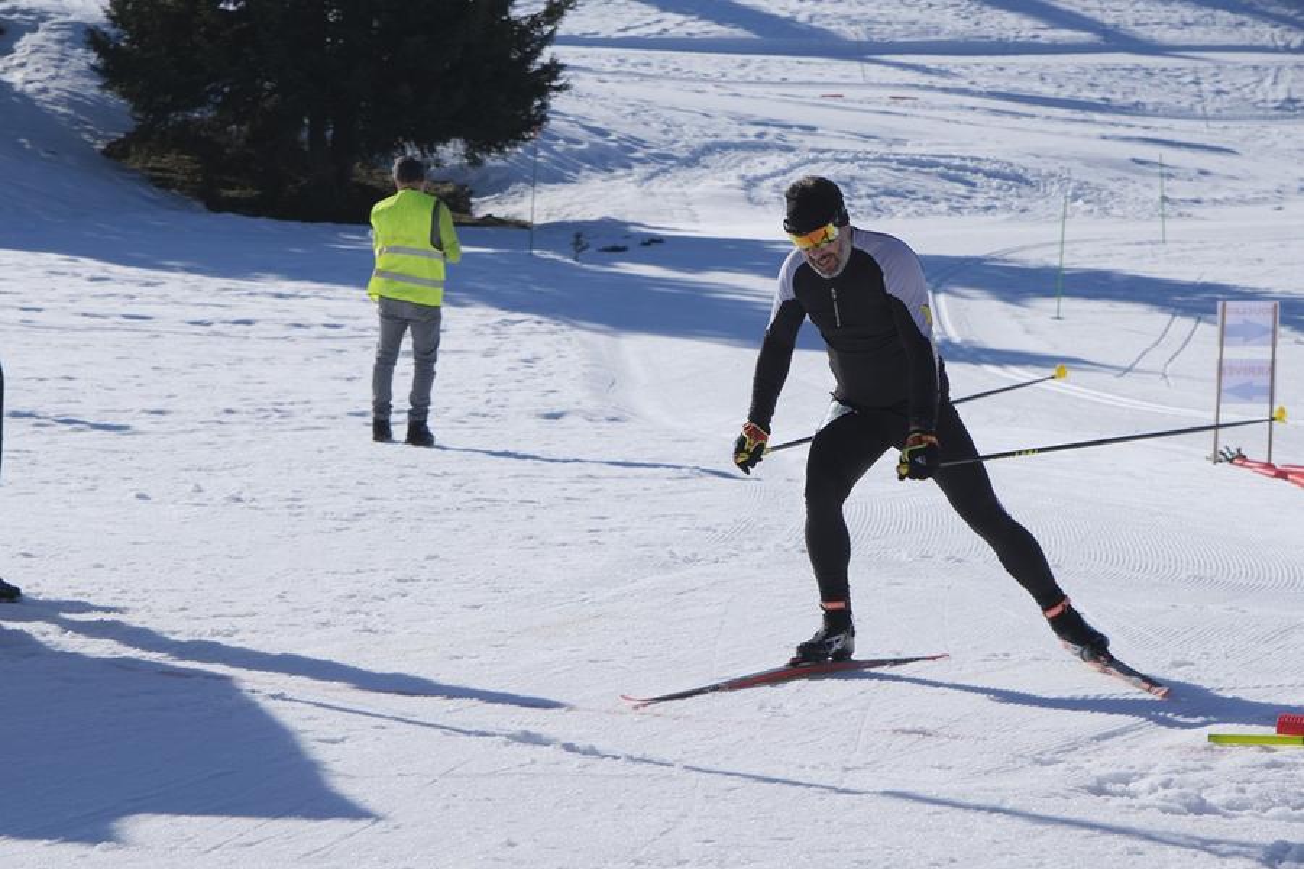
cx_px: 652
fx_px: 4345
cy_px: 434
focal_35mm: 120
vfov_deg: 11.4
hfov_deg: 17.1
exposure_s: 1/320
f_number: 7.1
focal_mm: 80
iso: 320
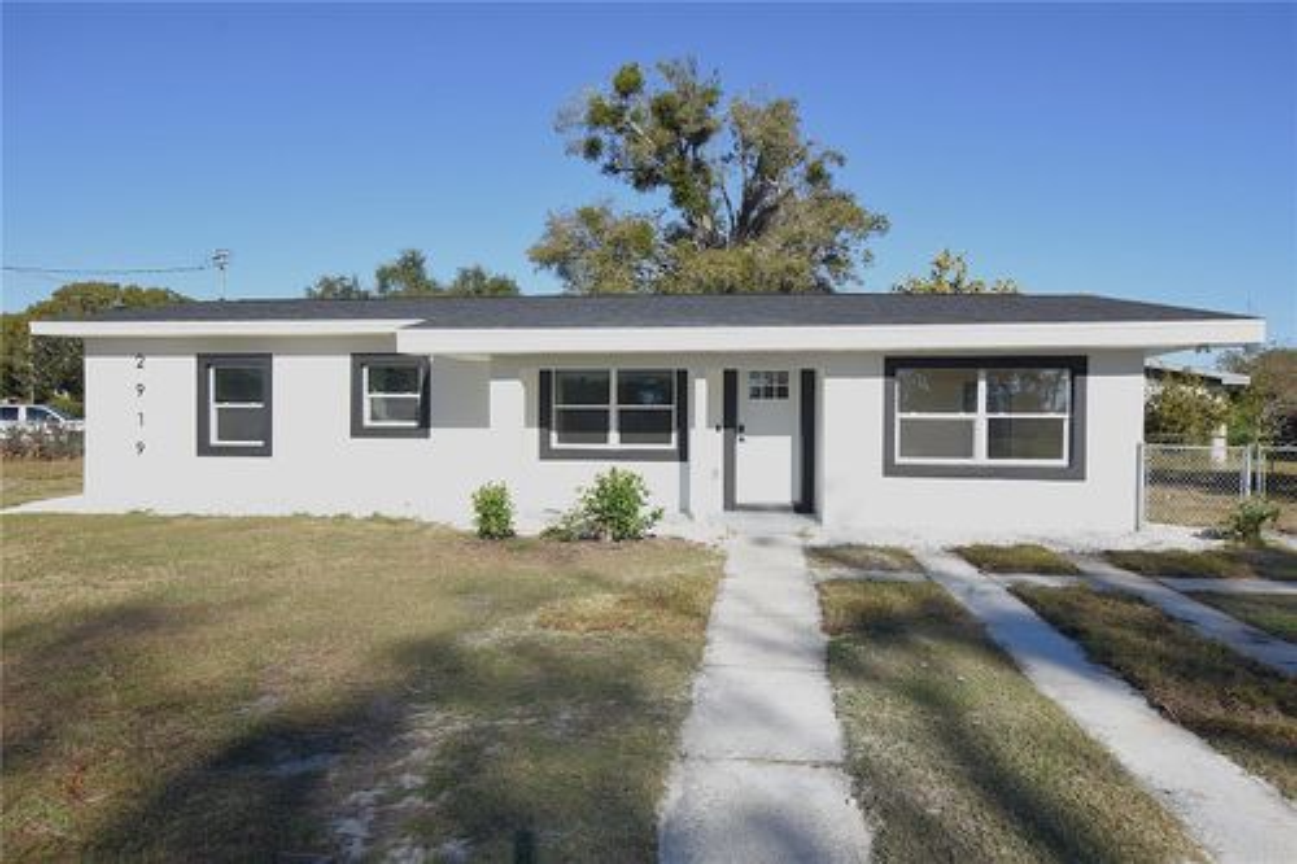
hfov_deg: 71.5
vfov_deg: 51.3
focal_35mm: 25
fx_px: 900
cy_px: 432
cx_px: 648
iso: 100
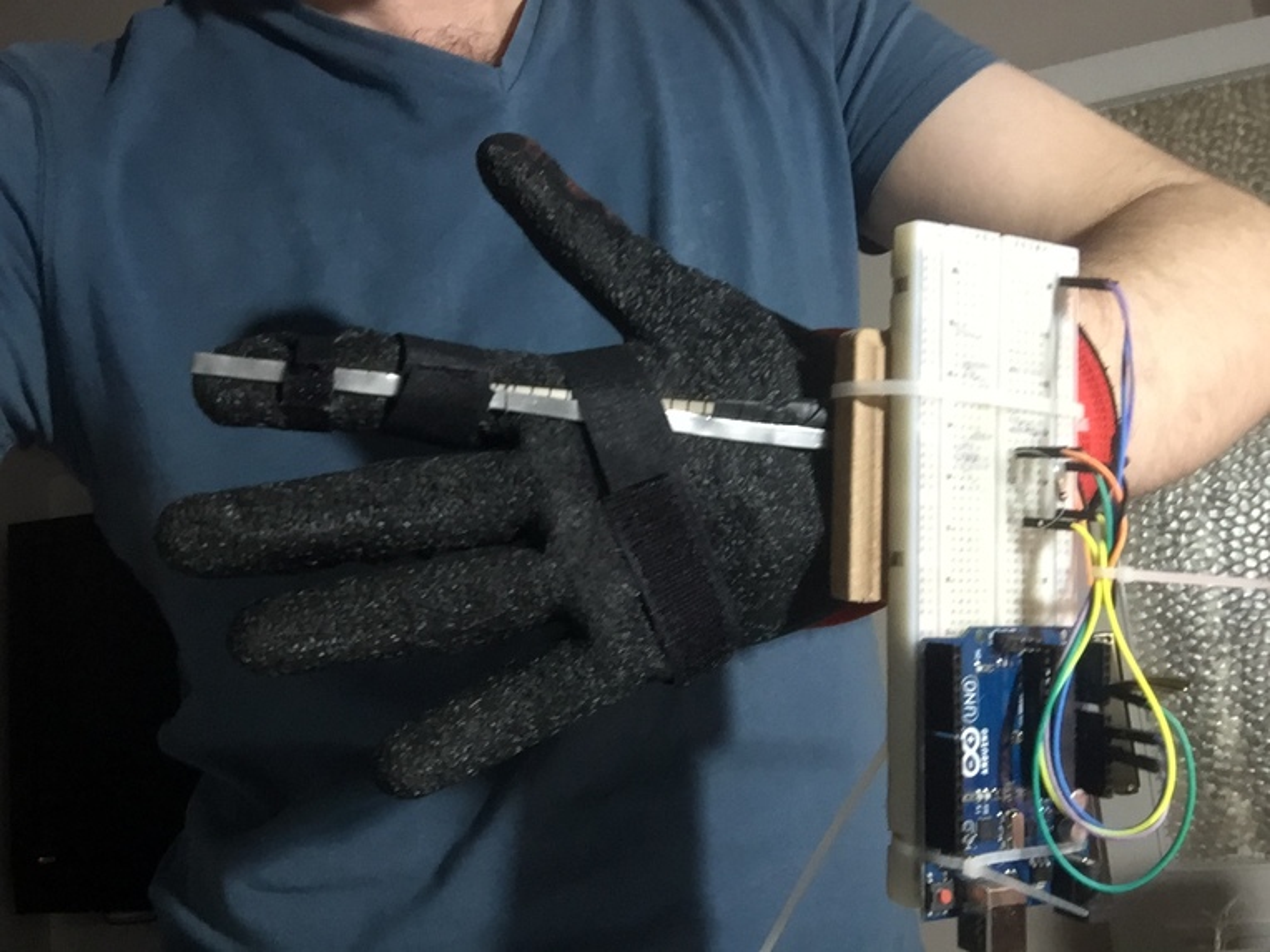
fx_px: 1137
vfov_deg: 45.4
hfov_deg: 58.4
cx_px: 635
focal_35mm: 31
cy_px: 476
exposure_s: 1/33
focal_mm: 2.65
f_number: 2.2
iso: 160
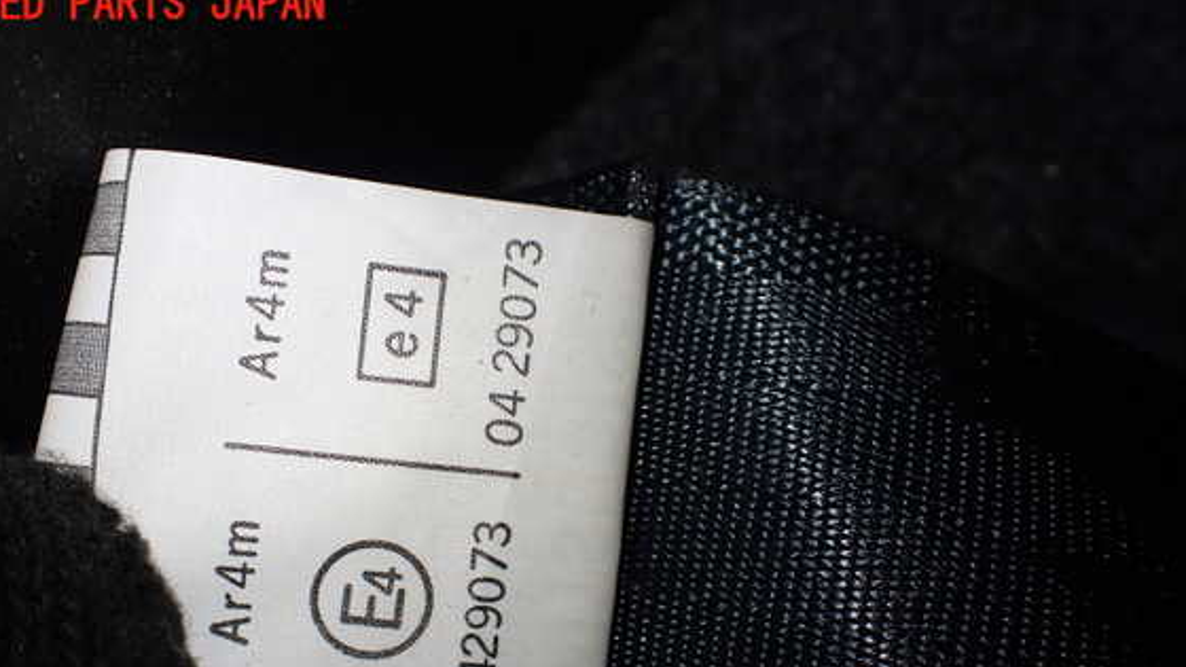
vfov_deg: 33.4
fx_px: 1101
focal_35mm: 35
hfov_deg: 56.6
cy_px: 455
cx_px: 576
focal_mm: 5.4
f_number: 2.3
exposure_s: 1/125
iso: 125
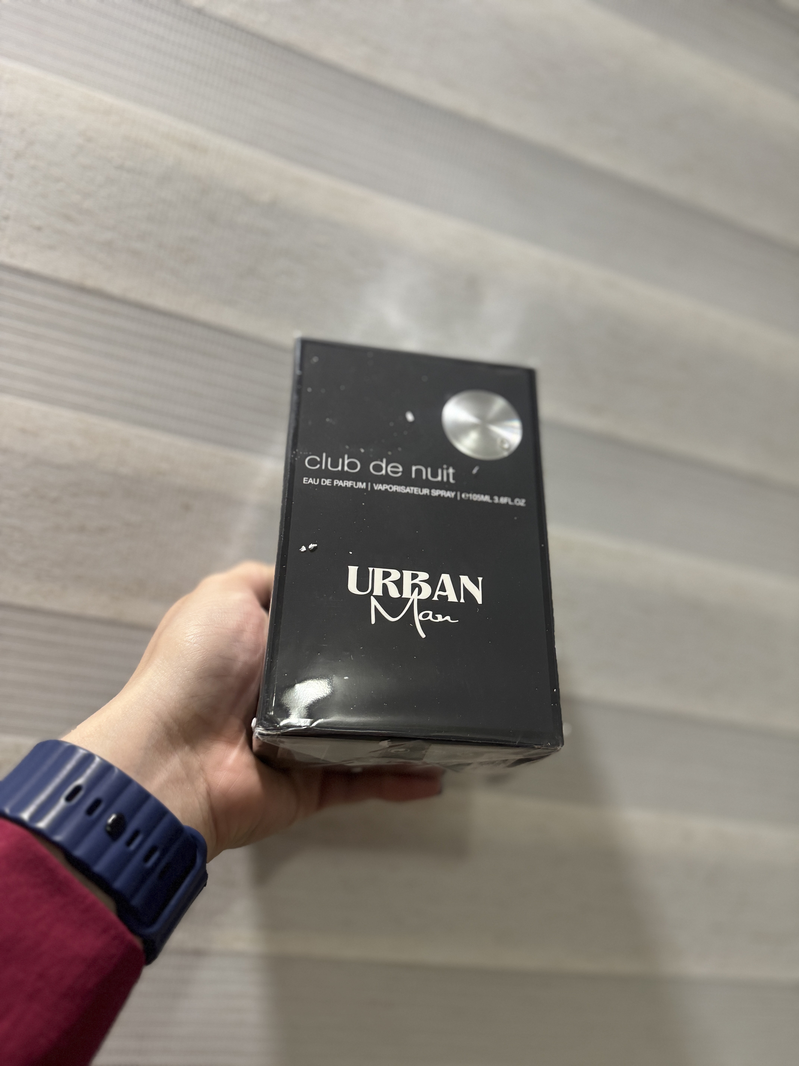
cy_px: 533
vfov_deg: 71.6
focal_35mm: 24
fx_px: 739
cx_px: 400
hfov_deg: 56.8
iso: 320
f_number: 1.78
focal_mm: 6.76
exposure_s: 1/60
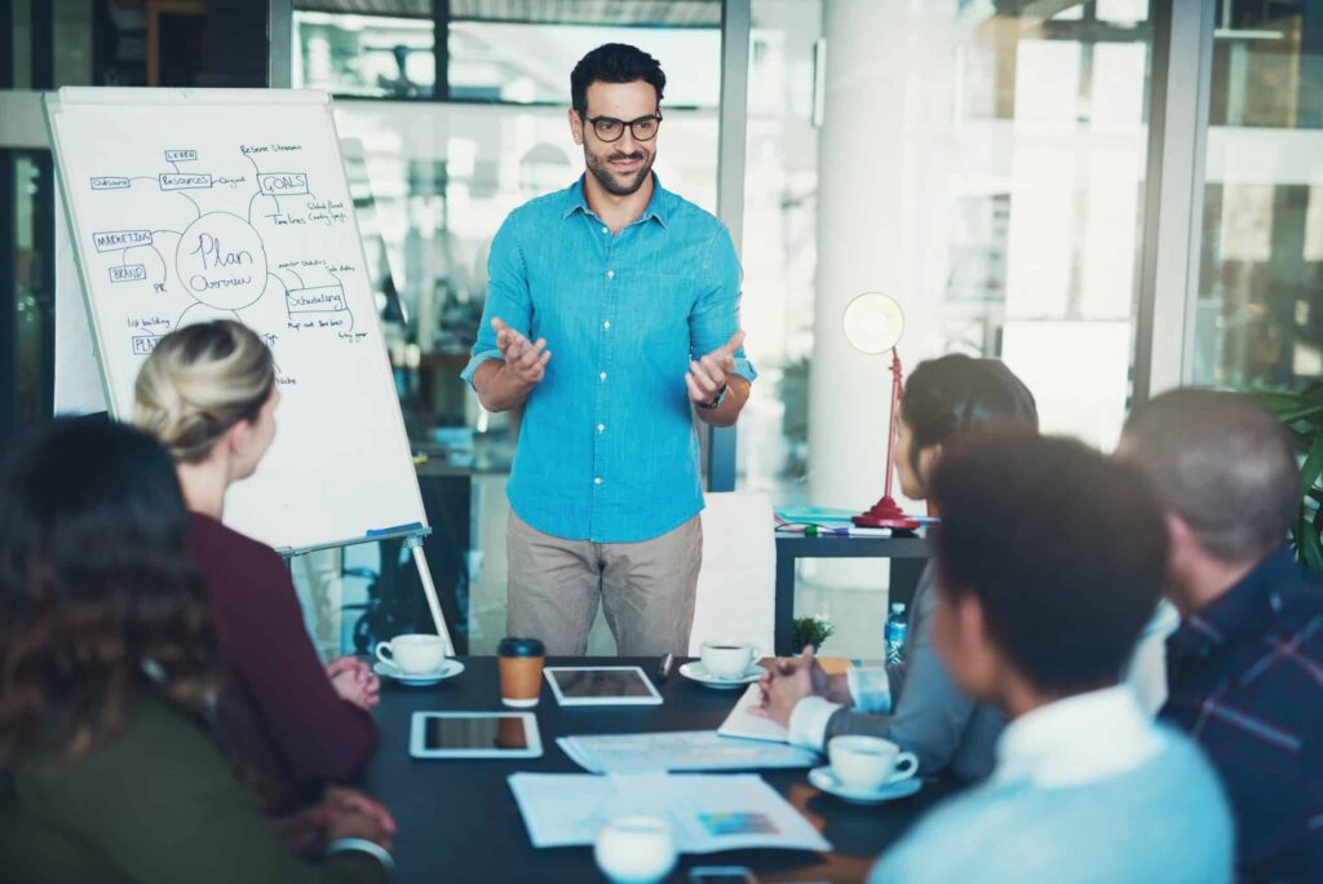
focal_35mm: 50
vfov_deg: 27.0
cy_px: 442
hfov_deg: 39.6
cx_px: 662
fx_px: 1838
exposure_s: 1/160
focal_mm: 50
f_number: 1.6
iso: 200
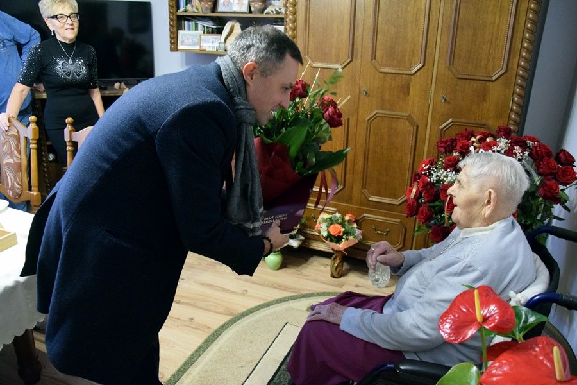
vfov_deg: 47.9
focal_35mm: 27
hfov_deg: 67.4
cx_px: 288
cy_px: 192
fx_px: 433
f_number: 3.5
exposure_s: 1/60
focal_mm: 18
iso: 4500
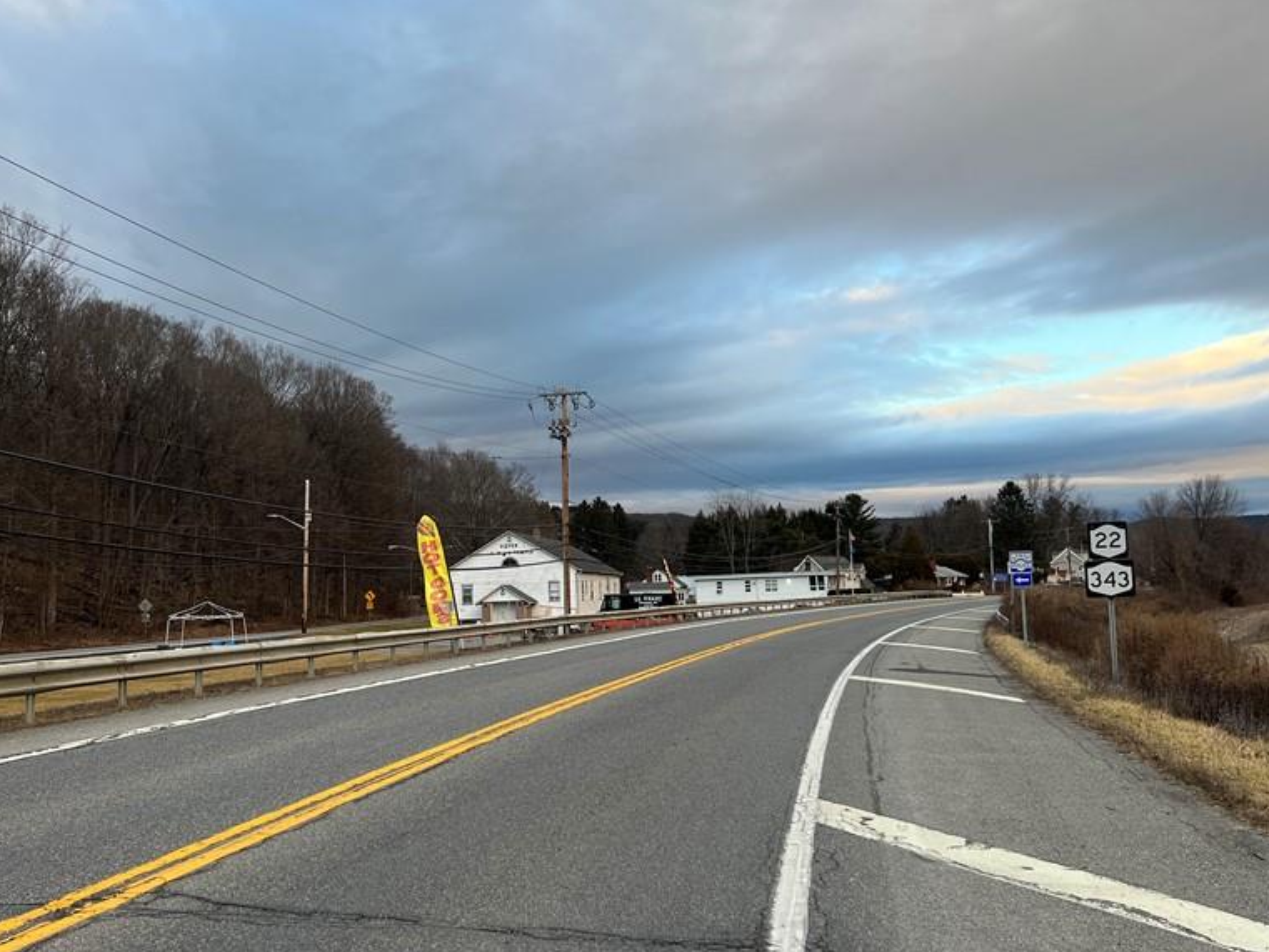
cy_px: 500
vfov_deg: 40.7
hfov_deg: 52.6
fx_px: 1283
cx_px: 635
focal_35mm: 35
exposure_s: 1/411
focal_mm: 5.7
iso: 50
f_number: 1.5
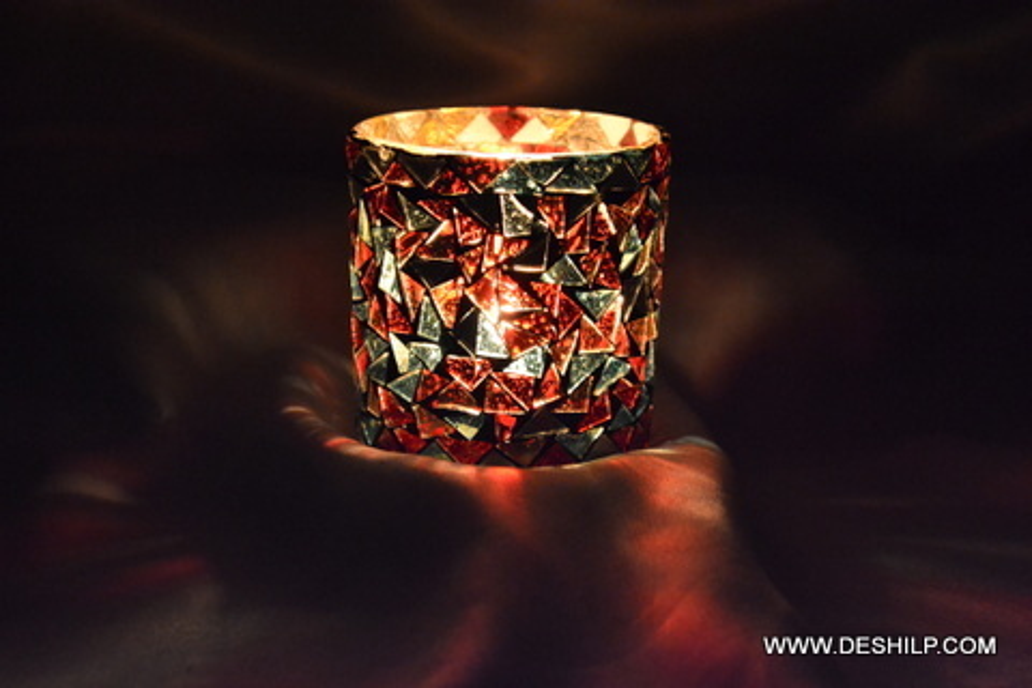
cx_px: 516
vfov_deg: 16.6
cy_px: 344
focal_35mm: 82
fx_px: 2365
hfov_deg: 24.6
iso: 3200
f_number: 5.6
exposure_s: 1/13
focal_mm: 55
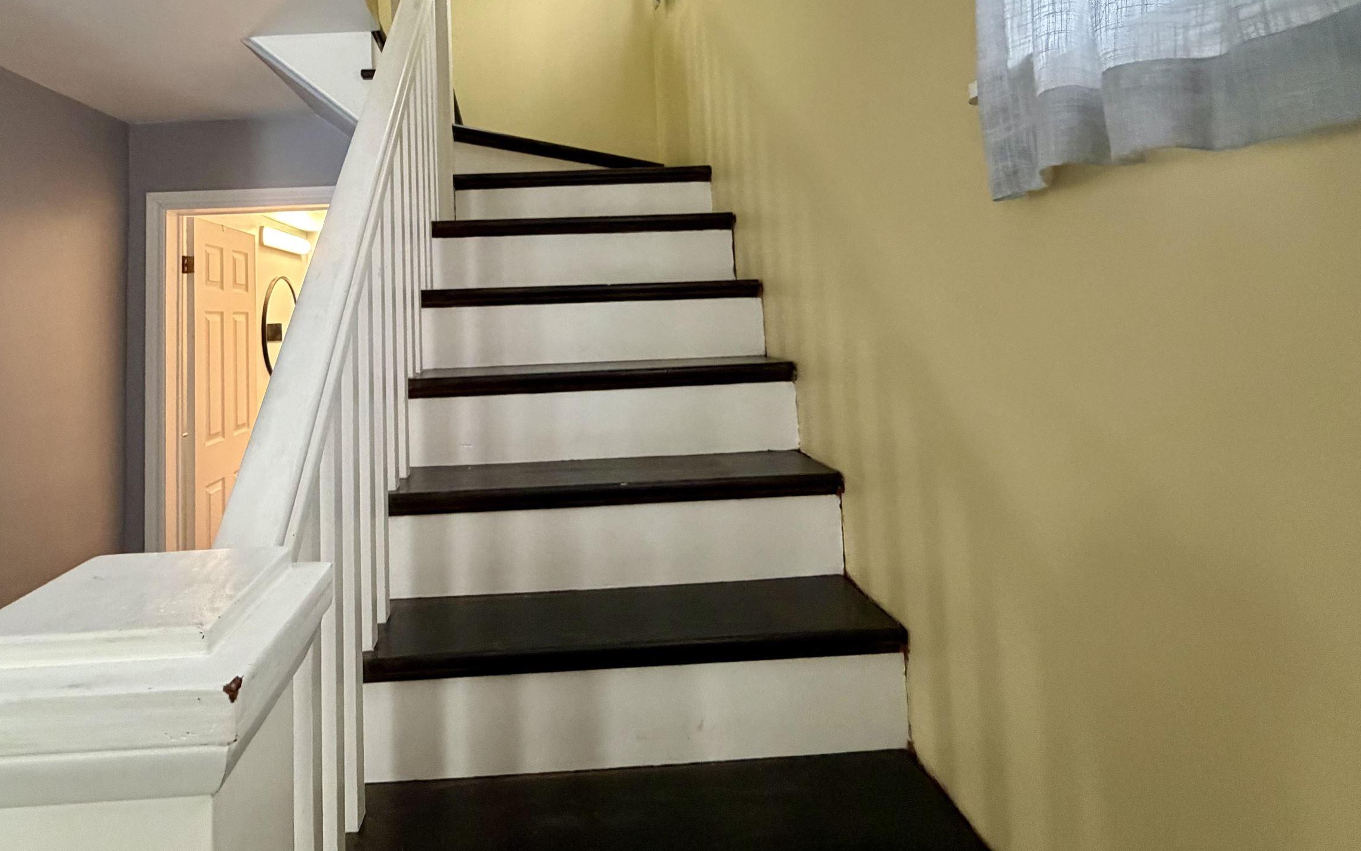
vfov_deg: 57.9
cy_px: 263
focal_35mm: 20
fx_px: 742
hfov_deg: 84.3
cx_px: 561
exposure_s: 1/60
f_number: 2.2
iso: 640
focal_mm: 2.22
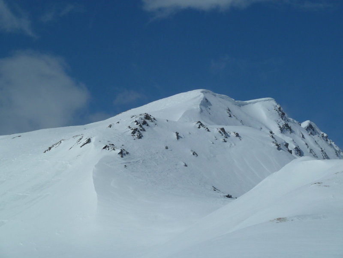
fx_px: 1179
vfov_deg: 12.5
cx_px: 172
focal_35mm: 119
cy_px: 129
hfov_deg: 16.6
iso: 80
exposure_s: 1/1300
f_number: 6.3
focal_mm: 19.5
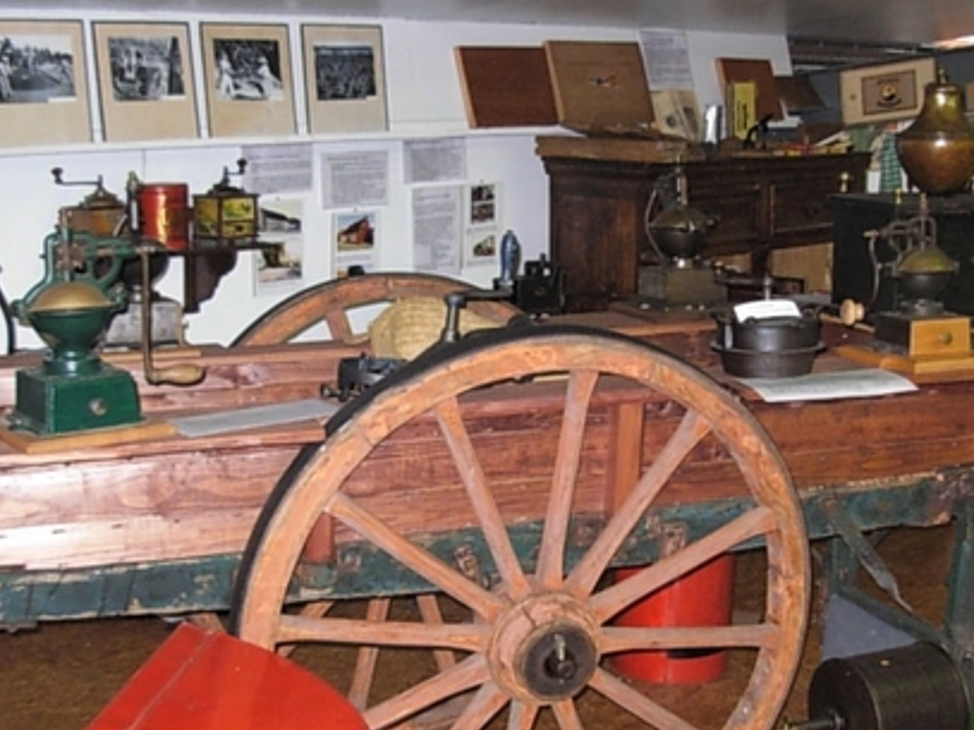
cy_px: 428
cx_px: 524
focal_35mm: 56
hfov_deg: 34.3
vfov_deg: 26.0
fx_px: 1575
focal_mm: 6.3
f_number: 2.9
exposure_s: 1/114
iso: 400
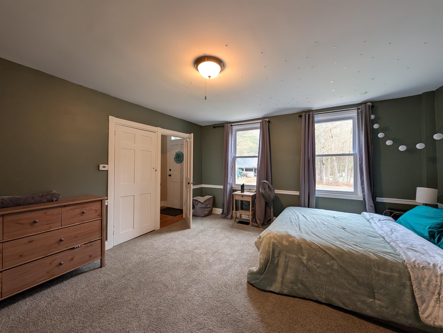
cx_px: 222
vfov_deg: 94.6
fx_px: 154
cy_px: 166
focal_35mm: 12
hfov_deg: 110.5
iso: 140
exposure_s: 1/60
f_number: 1.7
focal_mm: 2.02
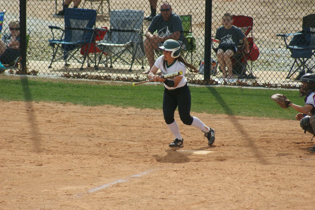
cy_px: 105
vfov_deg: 3.7
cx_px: 158
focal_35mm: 375
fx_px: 3281
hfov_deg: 5.5
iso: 200
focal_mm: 250
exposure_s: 1/500
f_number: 5.6
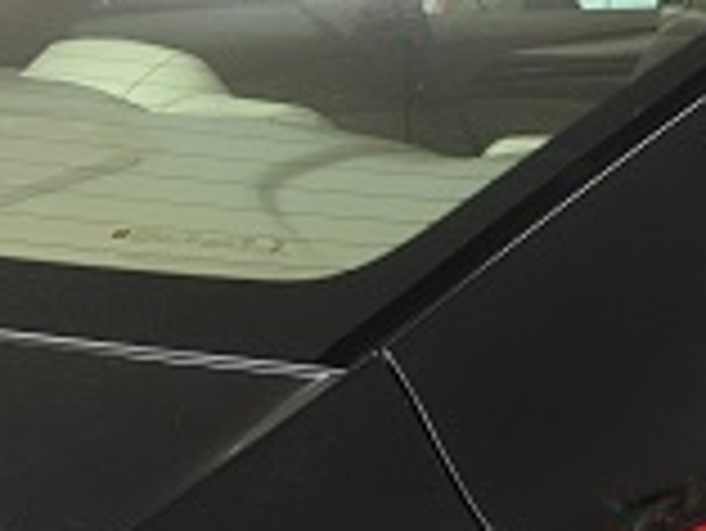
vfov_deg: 17.3
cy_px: 389
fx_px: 1735
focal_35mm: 85
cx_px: 773
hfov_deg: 21.8
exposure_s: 1/30
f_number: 2.2
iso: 125
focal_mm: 4.15
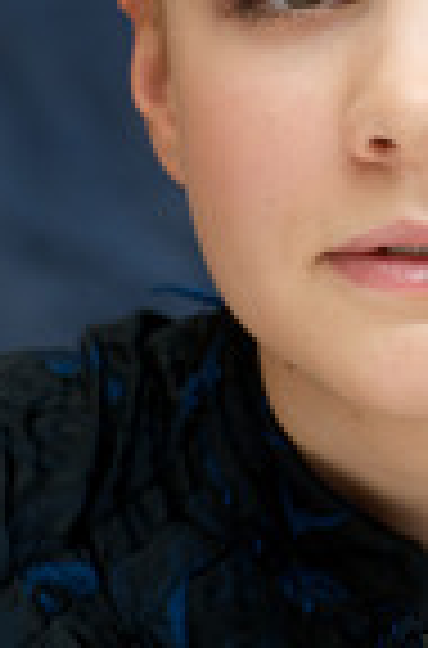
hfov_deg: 3.6
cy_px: 180
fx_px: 6754
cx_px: 498
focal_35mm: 376
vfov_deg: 5.5
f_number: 6.3
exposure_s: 1/60
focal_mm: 135
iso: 400
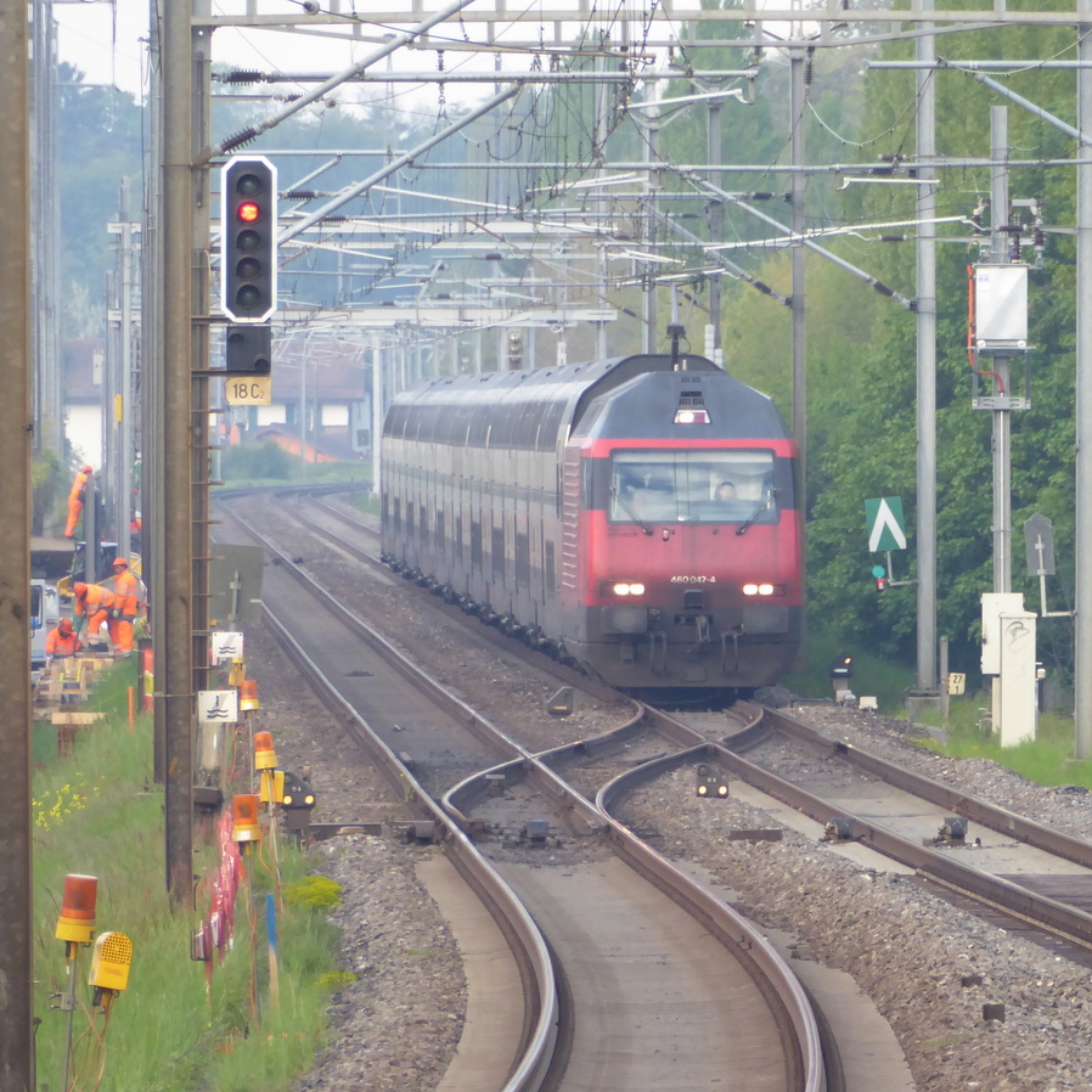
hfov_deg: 1.9
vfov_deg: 1.9
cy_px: 546
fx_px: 33727
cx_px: 728
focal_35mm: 945
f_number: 6.4
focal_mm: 129
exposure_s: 1/125
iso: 400
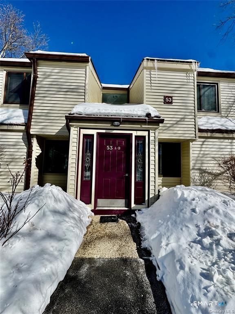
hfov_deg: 85.7
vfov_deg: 102.1
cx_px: 118
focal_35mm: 14
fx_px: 127
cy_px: 157
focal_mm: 2.22
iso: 50
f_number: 2.2
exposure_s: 1/3906
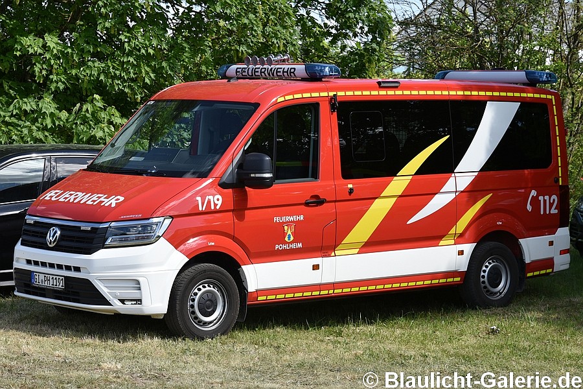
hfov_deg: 23.9
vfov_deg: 16.1
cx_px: 292
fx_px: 1376
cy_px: 194
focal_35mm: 85
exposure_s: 1/320
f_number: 9
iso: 200
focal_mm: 85
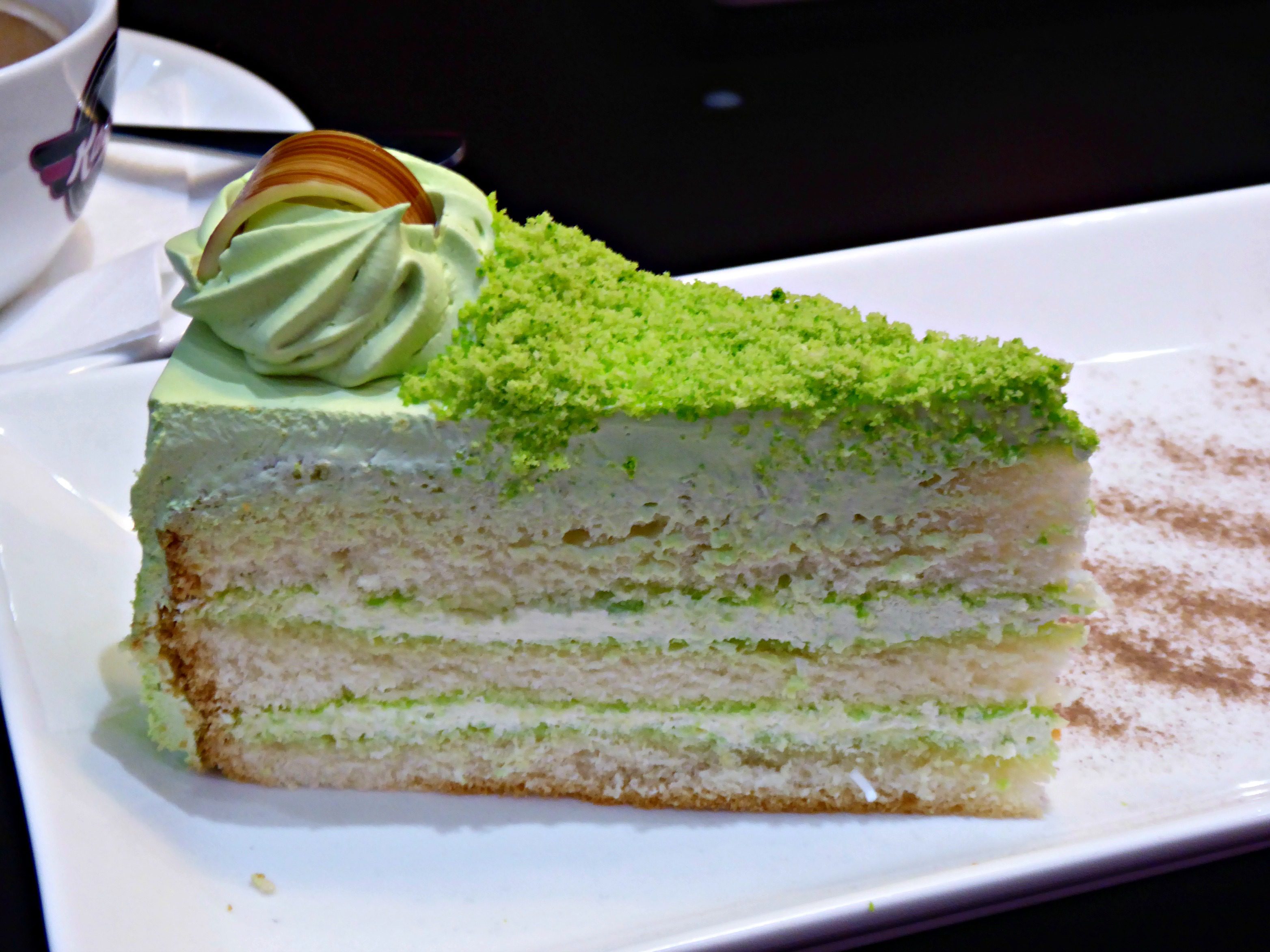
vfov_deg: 21.0
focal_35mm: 70
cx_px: 635
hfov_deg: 27.8
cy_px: 476
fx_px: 2568
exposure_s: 1/20
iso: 400
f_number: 4.5
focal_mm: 12.5
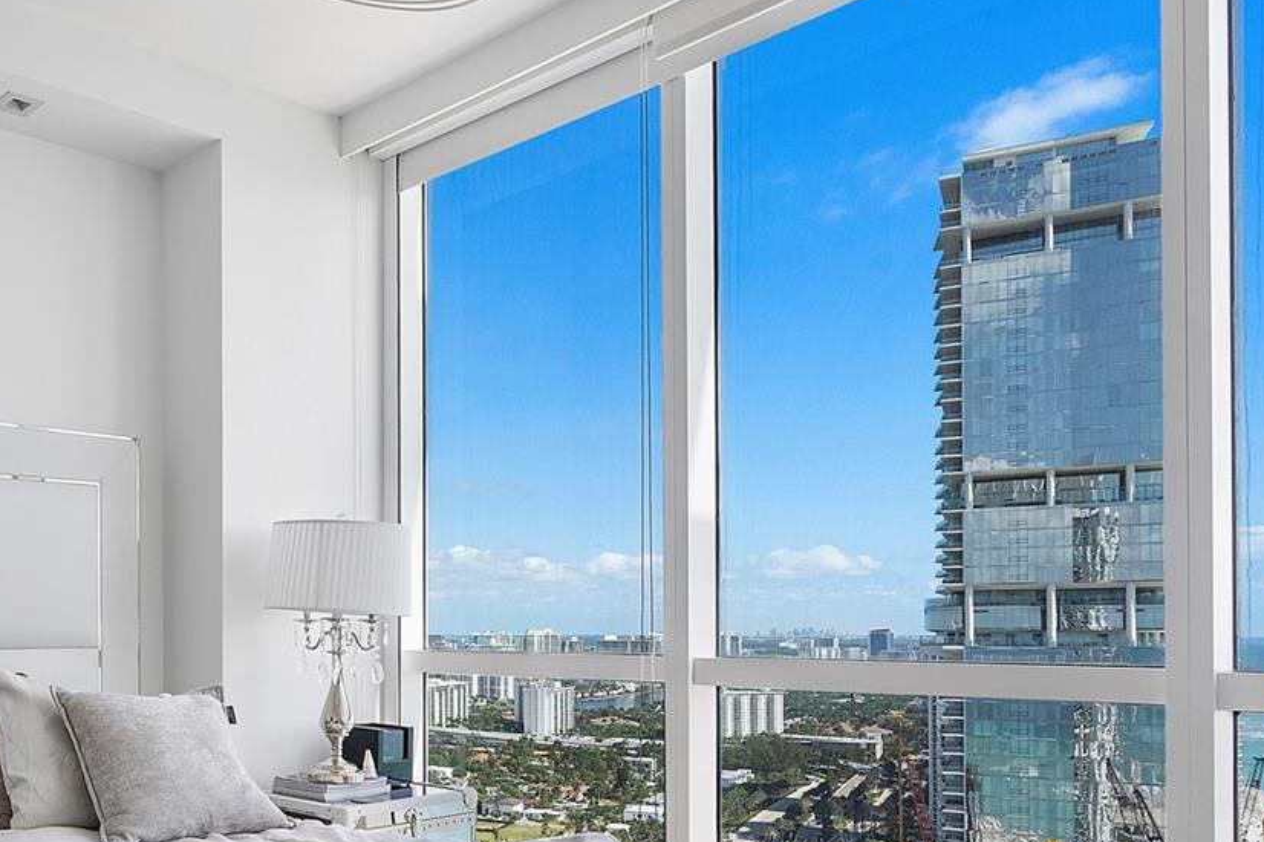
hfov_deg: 52.5
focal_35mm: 31
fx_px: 1088
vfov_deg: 41.4
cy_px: 602
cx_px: 110
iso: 640
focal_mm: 16
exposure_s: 1/250
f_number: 9
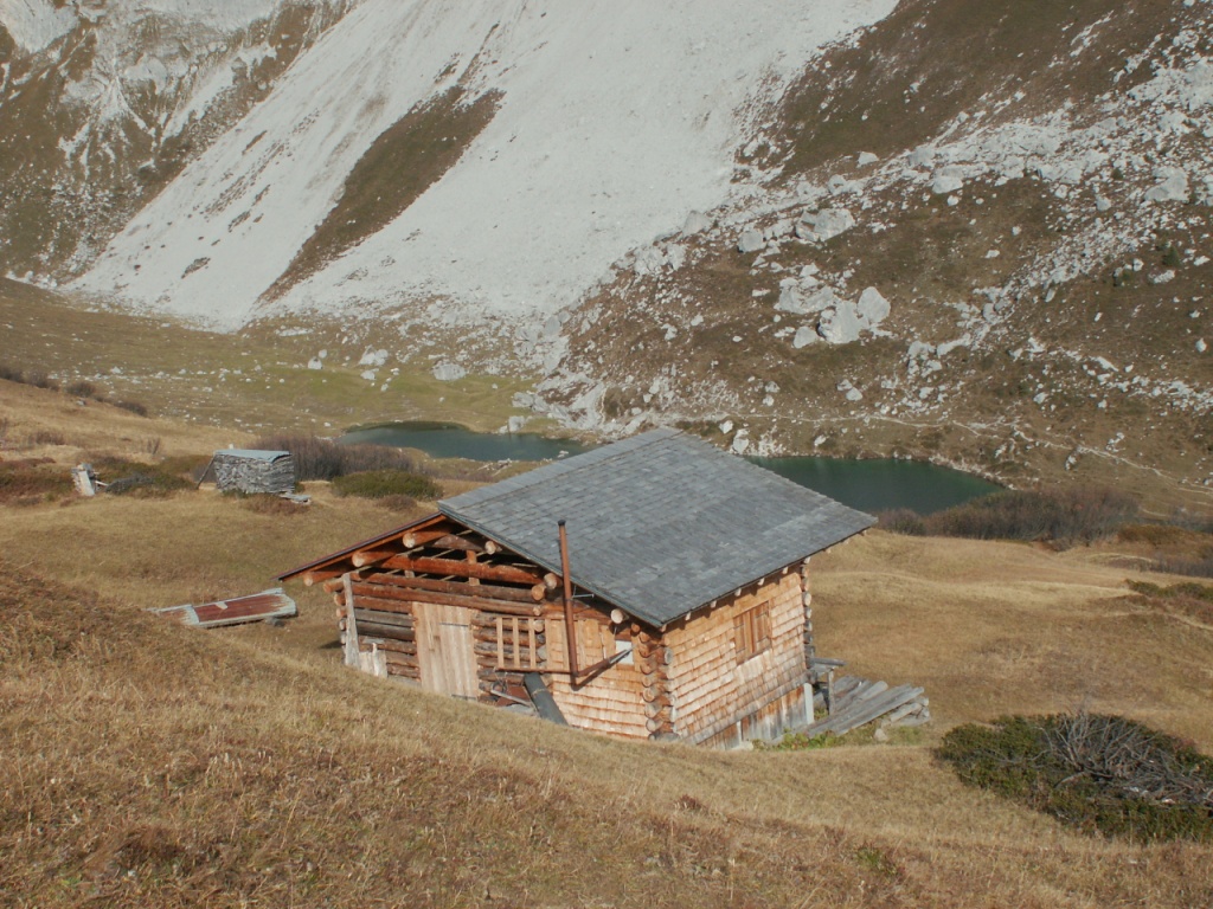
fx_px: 2032
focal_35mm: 58
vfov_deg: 25.2
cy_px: 454
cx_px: 606
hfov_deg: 33.2
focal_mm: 9.69
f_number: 4.5
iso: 50
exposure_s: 1/500
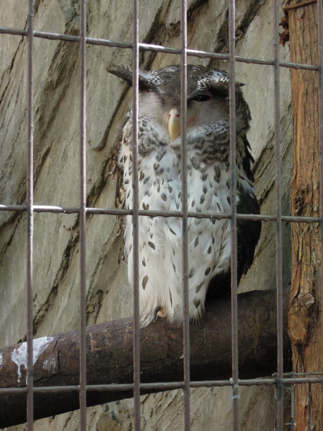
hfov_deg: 14.8
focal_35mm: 100
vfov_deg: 19.6
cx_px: 162
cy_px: 216
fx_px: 1244
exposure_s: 1/20
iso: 800
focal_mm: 17.9
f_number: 5.5
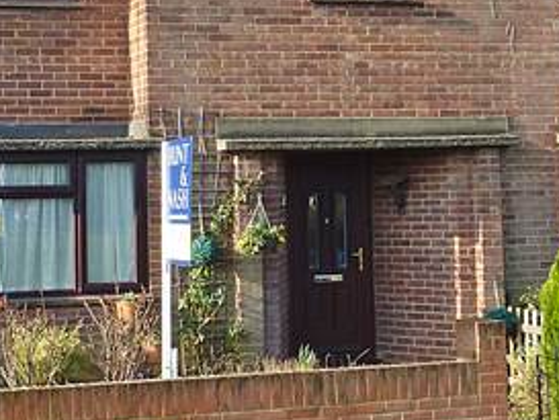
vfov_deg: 16.7
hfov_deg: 22.2
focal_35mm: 88
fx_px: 1422
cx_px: 244
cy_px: 76
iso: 80
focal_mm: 5
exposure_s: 1/160
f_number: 4
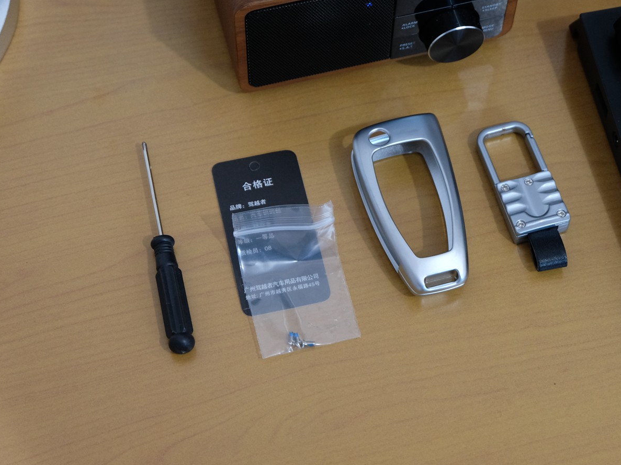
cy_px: 234
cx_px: 349
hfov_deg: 23.8
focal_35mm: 82
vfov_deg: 18.0
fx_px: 1471
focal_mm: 50
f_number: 5.6
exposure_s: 1/60
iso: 2000
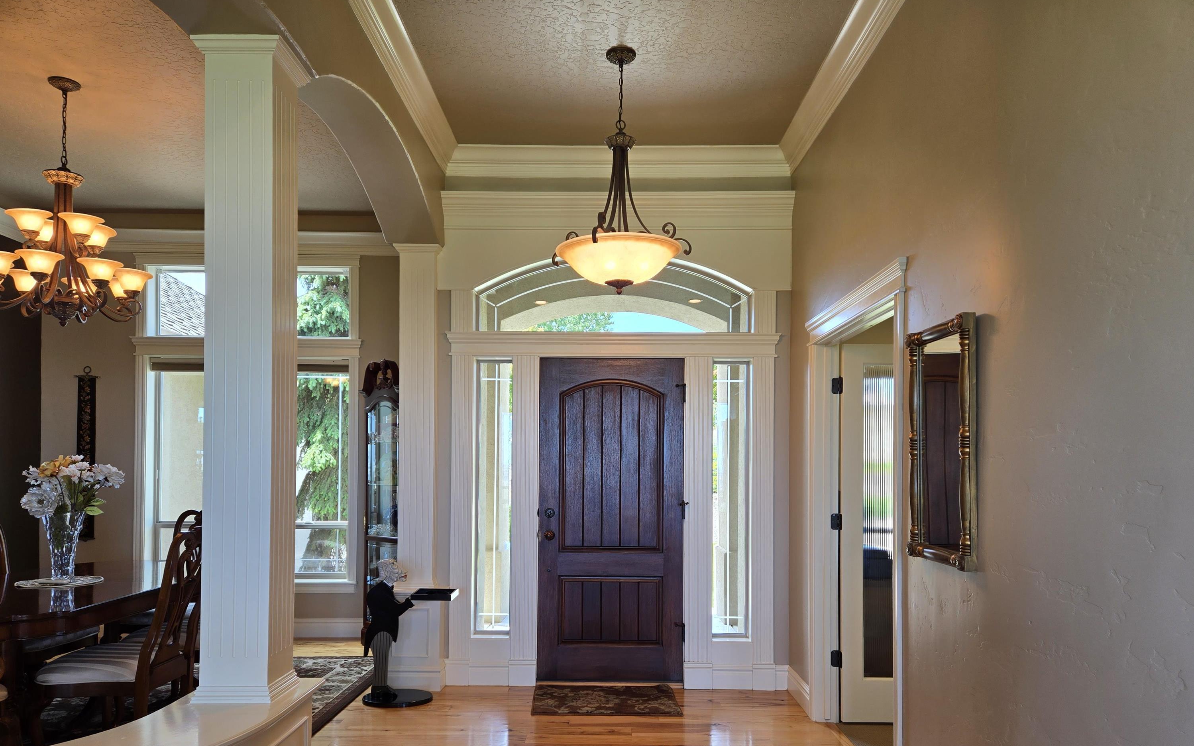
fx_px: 813
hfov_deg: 72.5
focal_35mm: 25
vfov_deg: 48.9
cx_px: 586
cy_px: 454
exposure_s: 1/120
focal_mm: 5.4
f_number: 1.8
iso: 32
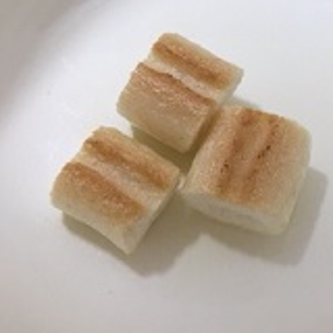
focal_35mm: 64
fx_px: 697
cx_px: 231
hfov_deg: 26.7
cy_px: 110
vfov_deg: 26.7
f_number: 2.2
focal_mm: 4.15
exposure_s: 1/30
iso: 32
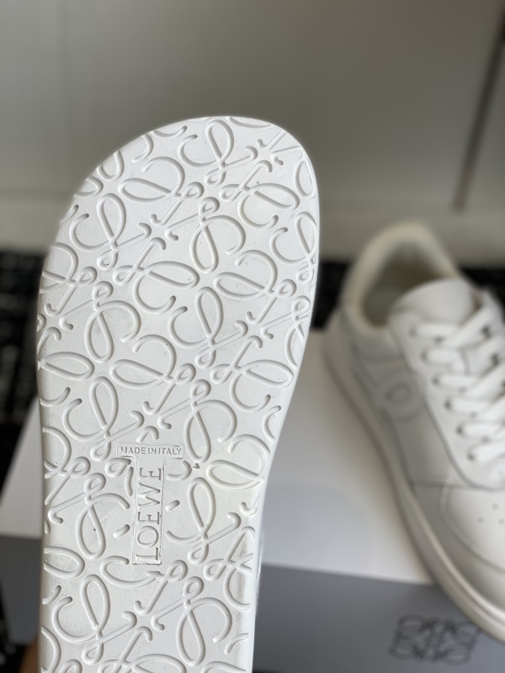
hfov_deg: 28.0
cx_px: 252
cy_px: 336
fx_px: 1011
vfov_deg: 36.8
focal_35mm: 52
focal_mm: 6
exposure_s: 1/366
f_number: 2
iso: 20
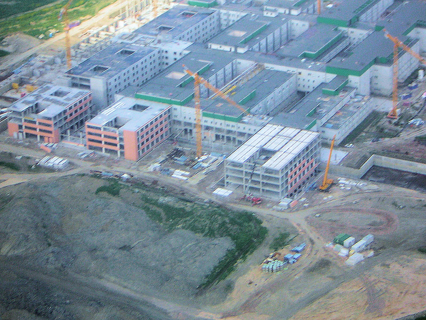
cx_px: 213
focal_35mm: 108
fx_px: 1329
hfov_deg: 18.2
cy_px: 160
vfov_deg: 13.7
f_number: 4.7
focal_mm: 14.1
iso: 50
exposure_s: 1/116
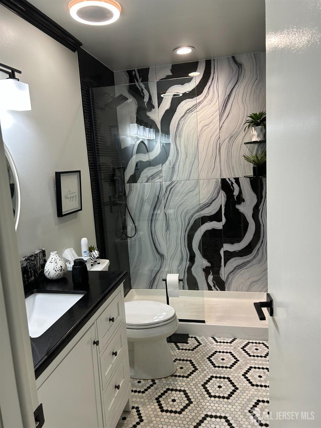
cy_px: 214
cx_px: 160
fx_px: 321
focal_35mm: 26
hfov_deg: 53.1
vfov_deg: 67.3
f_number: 1.5
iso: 125
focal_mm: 5.7
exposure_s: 1/120
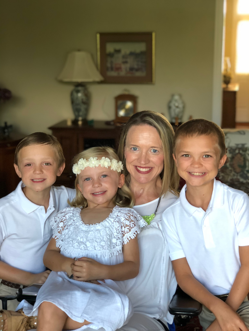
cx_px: 124
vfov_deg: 33.8
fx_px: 547
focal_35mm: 57
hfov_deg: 25.7
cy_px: 166
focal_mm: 6.6
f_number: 2.8
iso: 250
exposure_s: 1/60
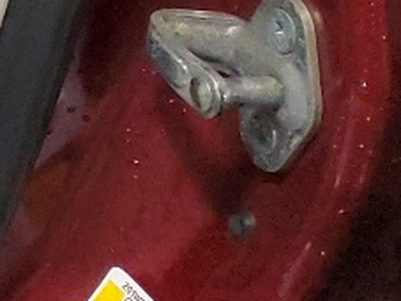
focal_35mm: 183
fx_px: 2119
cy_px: -613
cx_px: -843
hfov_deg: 8.7
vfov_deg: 7.2
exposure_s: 1/60.2
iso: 267
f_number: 1.5
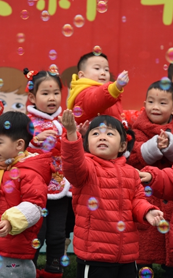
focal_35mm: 162
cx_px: 93
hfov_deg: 8.1
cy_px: 138
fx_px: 1223
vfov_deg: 12.9
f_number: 5.6
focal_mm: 105
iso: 400
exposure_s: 1/125
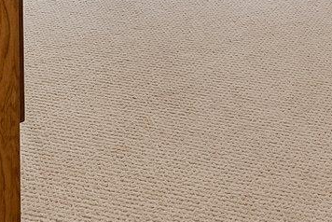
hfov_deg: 21.0
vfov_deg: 11.6
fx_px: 849
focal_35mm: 92
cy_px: -351
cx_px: 367
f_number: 8
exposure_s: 1/10
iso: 400
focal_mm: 16
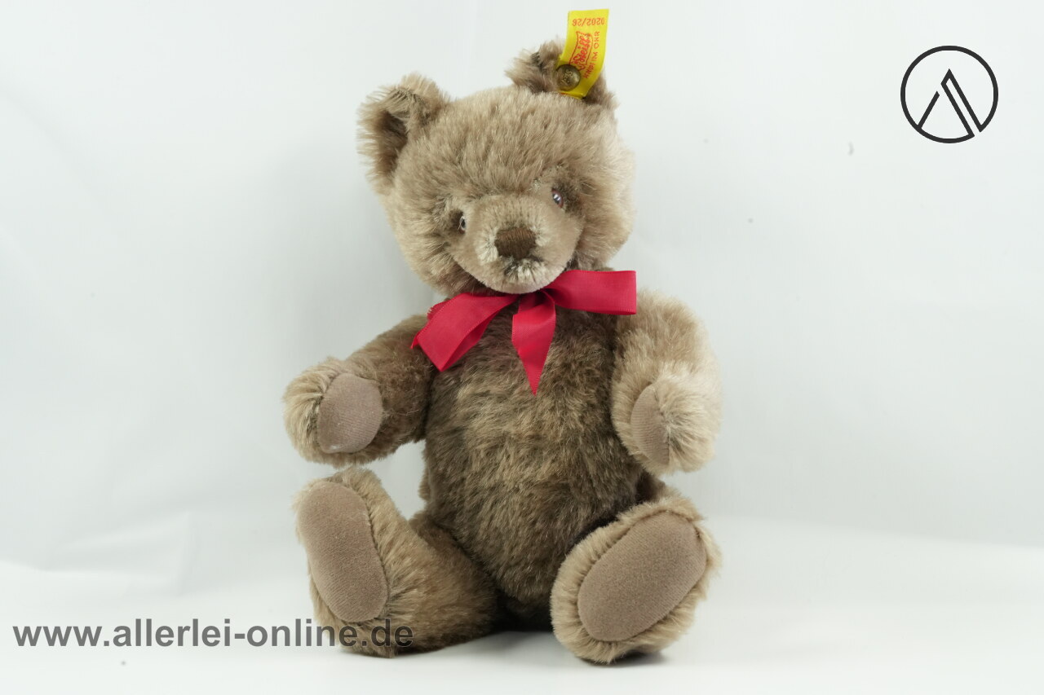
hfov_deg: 22.6
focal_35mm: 90
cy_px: 348
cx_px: 522
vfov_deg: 15.2
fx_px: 2609
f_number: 16
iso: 2500
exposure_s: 1/40
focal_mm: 90
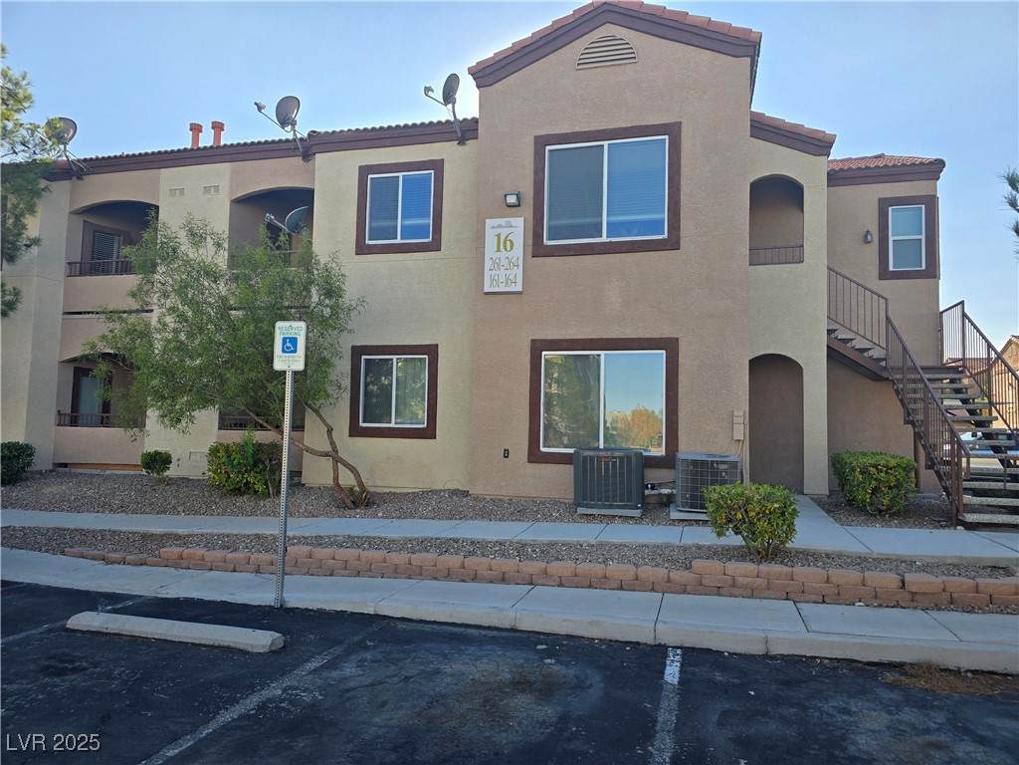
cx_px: 510
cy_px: 382
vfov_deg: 58.9
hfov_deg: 73.9
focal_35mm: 23
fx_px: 677
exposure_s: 1/521
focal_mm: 6.3
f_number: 1.7
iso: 12
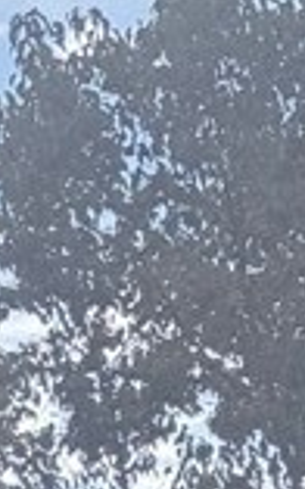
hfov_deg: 3.9
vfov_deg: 6.0
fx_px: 4420
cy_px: 1342
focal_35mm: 332
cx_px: 713
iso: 80
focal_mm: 6.76
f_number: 1.78
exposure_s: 1/2273
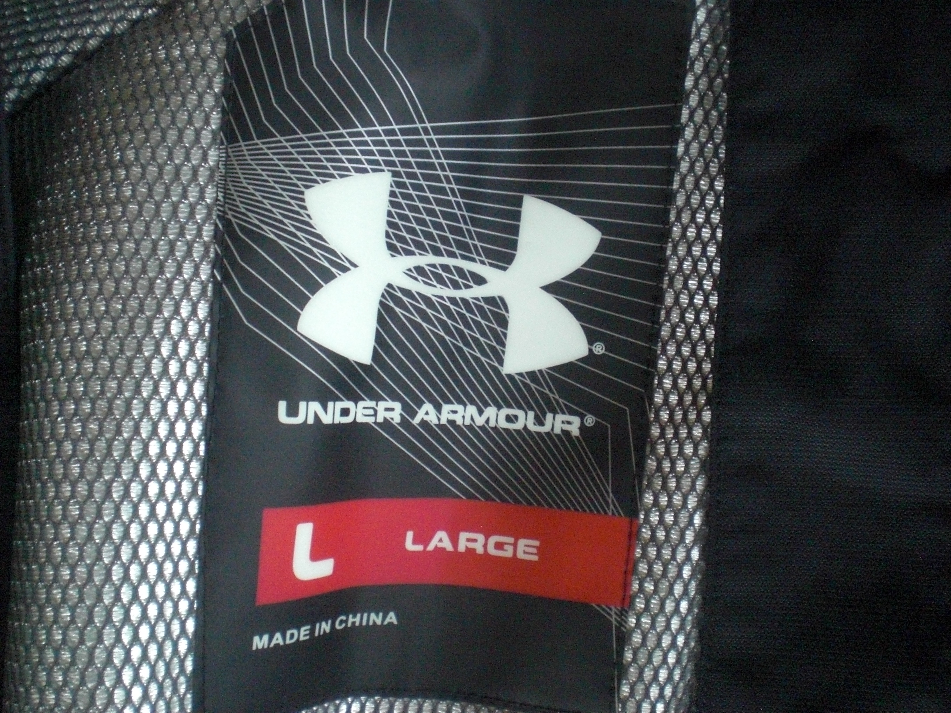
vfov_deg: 37.7
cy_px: 356
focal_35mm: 38
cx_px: 476
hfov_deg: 49.0
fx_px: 1044
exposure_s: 1/160
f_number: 3.1
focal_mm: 6.3
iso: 800
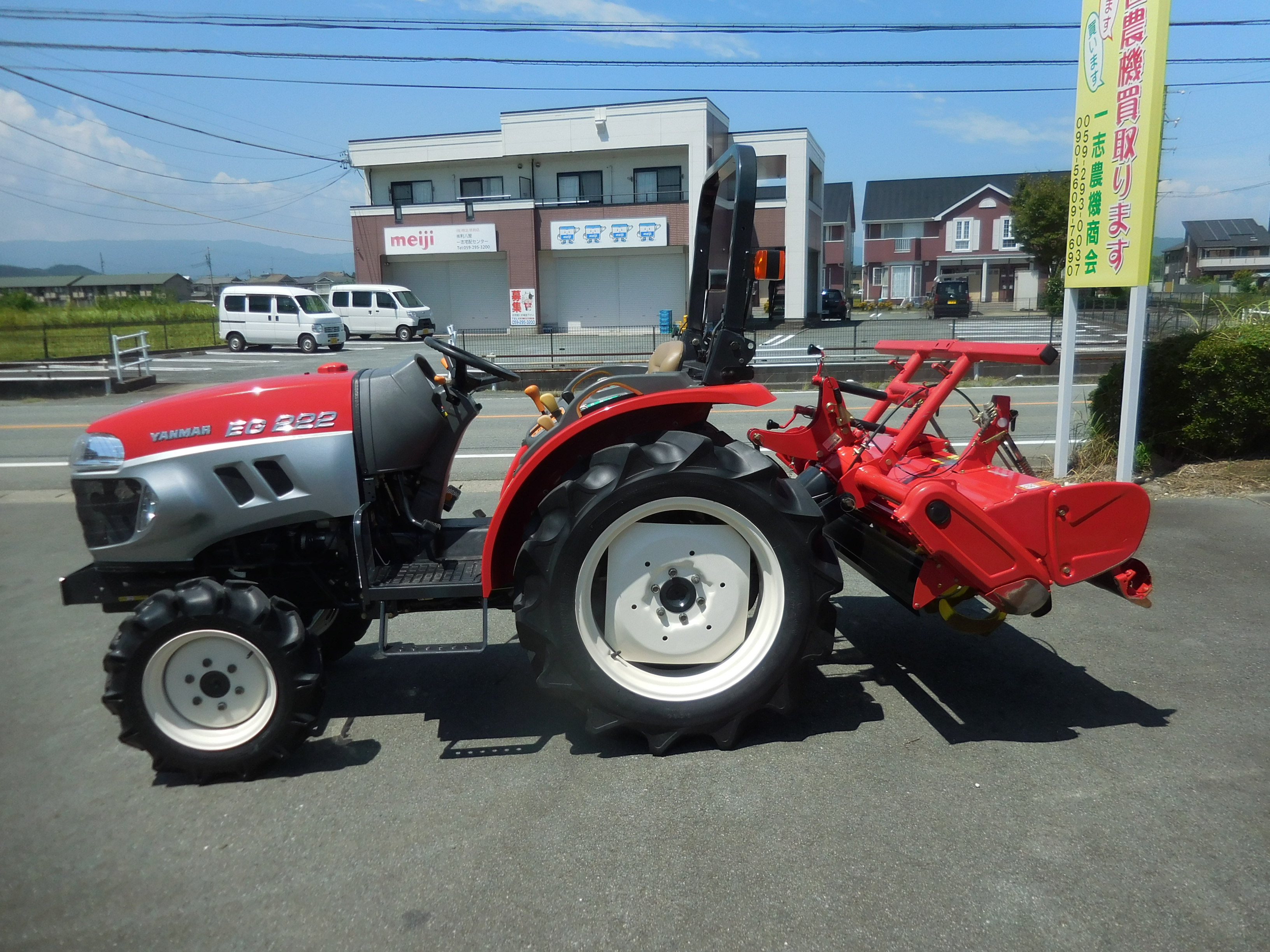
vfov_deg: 54.9
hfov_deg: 69.4
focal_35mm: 25
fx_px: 917
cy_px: 476
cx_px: 635
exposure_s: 1/2000
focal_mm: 4.5
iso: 125
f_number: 3.3
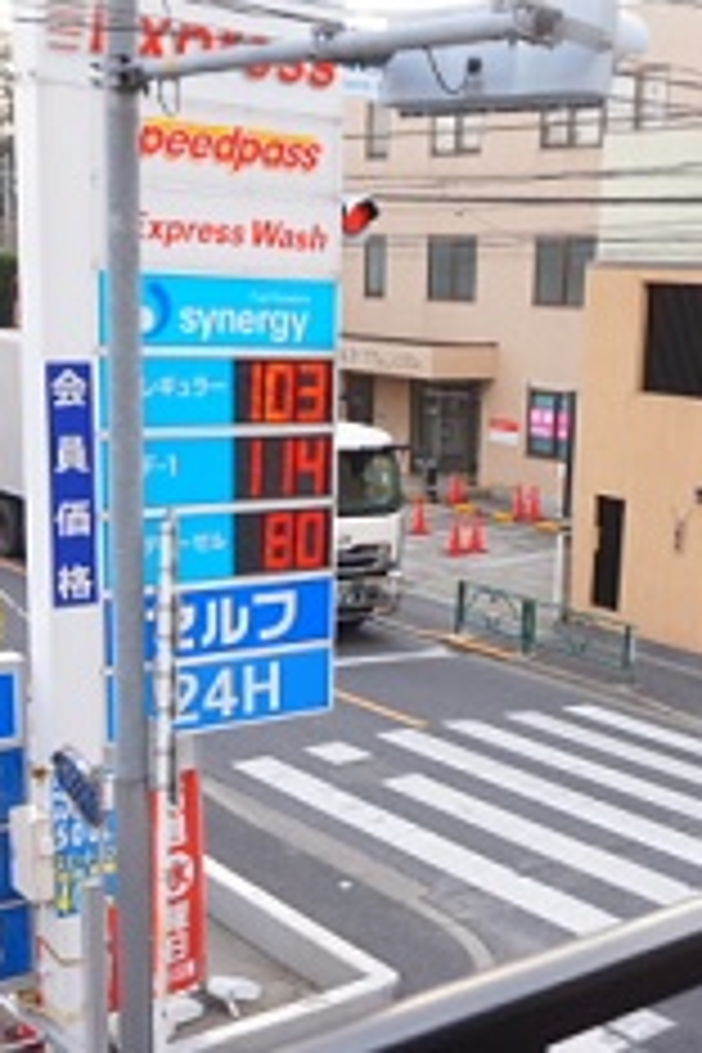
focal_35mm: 52
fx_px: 1521
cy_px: 706
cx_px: 495
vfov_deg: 37.8
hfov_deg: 25.8
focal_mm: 16
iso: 125
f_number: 4
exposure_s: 1/160
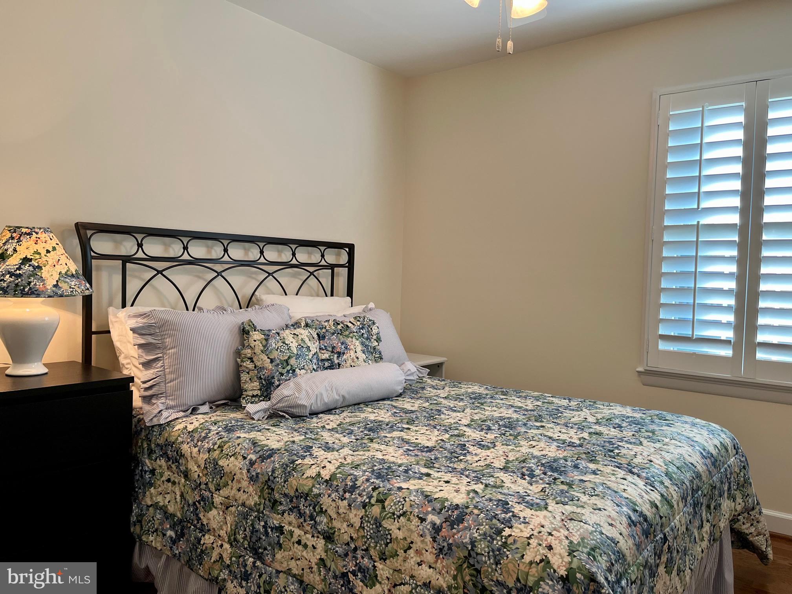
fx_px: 595
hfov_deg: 67.3
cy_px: 297
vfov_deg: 53.1
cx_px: 396
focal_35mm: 26
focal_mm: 5.1
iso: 125
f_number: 1.6
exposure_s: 1/120
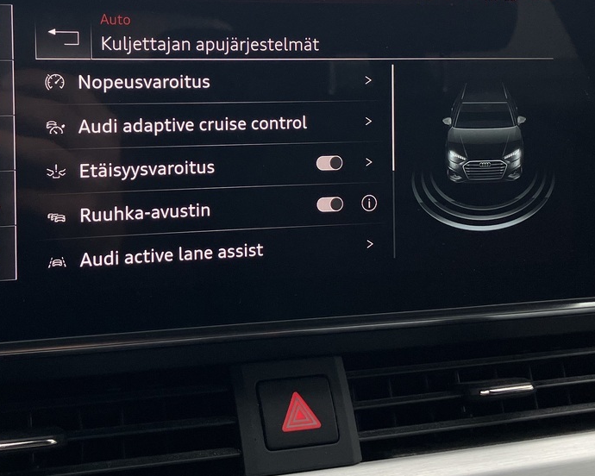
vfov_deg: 26.5
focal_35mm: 57
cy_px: 141
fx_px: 1004
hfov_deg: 32.7
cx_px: 194
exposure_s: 1/80
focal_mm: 3.99
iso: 40
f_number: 1.8
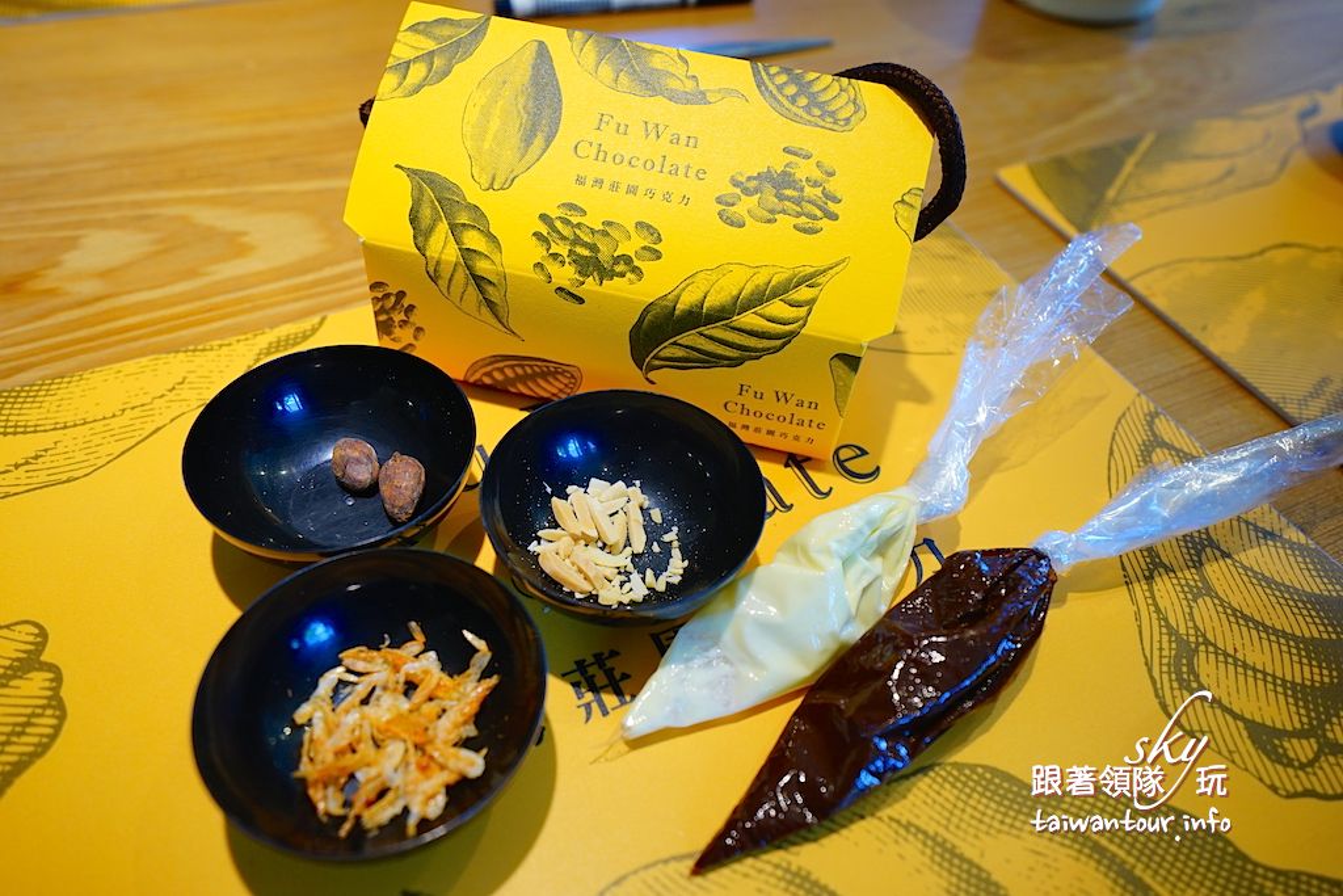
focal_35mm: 26
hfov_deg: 69.4
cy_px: 448
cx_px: 672
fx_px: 970
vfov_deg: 49.6
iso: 500
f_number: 4
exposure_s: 1/60
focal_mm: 26
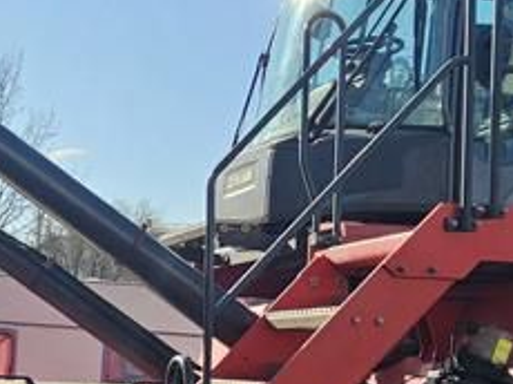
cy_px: 375
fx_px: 859
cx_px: -152
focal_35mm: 58
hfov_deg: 27.7
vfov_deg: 24.2
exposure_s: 1/1457
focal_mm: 2.2
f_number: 2.2
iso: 50
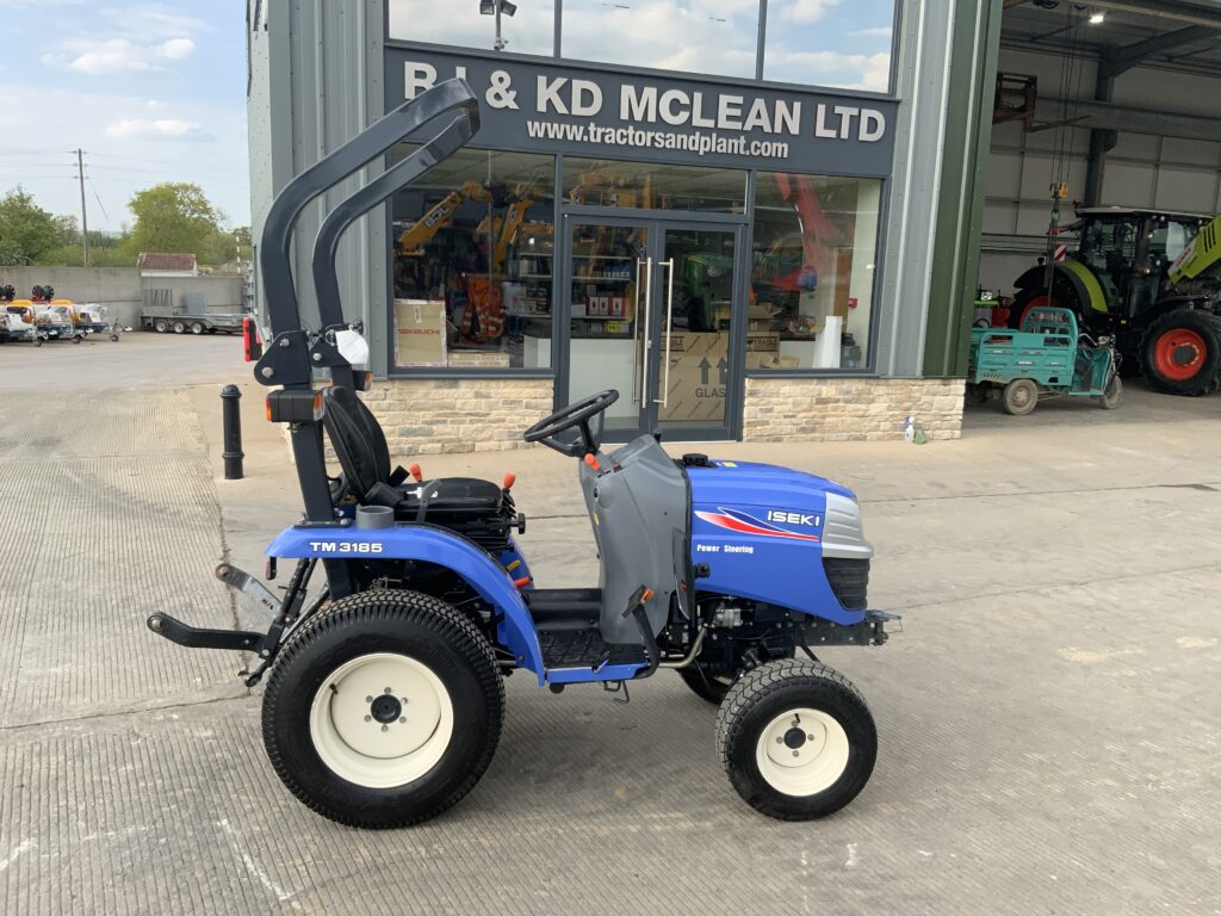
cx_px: 610
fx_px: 1023
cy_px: 458
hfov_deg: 61.7
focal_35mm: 29
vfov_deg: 48.2
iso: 16
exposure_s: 1/409
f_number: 1.8
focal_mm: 3
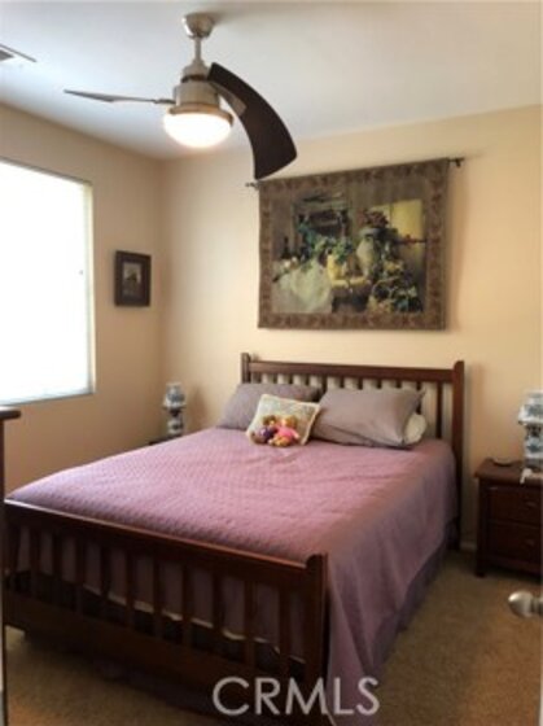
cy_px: 363
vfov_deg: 63.5
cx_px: 272
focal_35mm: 28
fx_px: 587
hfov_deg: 49.7
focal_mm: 3.99
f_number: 1.8
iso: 64
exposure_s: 1/15
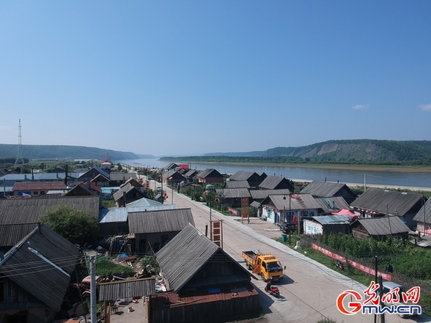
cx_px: 216
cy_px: 162
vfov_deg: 54.9
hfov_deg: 69.4
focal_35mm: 25
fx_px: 311
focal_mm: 4.49
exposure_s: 1/1600
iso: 100
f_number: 2.6
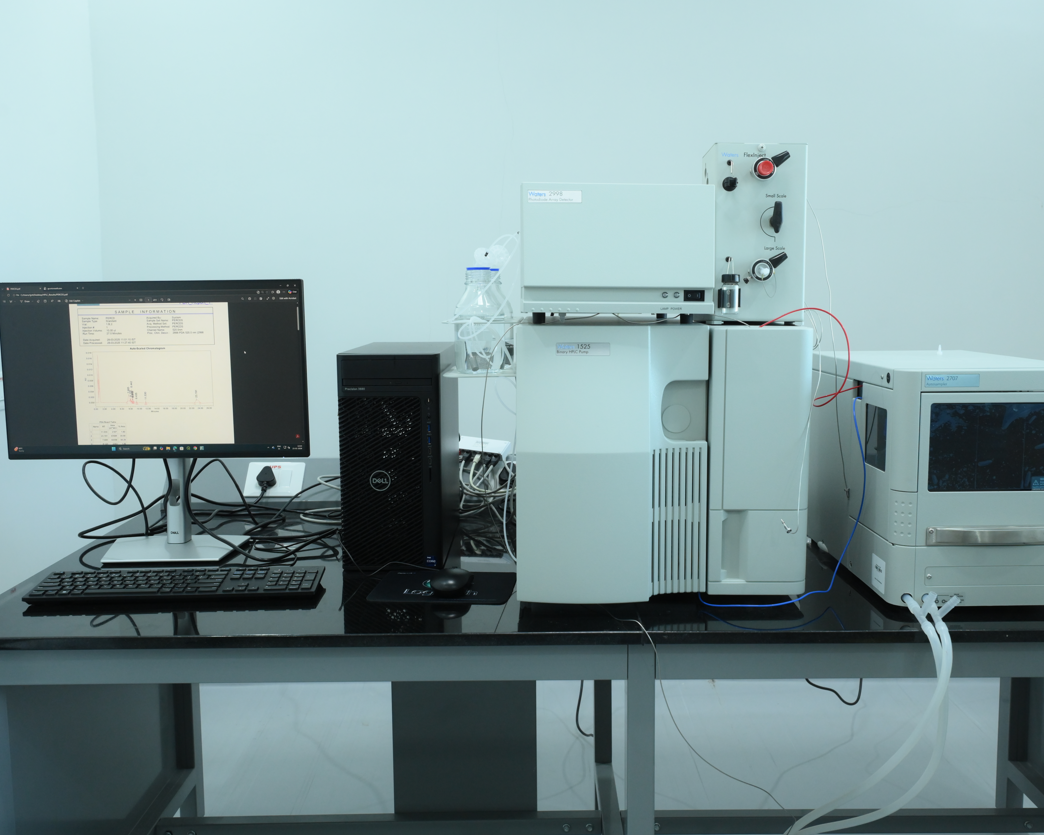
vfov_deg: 42.7
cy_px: 417
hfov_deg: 52.1
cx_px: 542
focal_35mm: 35
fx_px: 1068
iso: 2000
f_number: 7.1
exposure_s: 1/80
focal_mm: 30.5
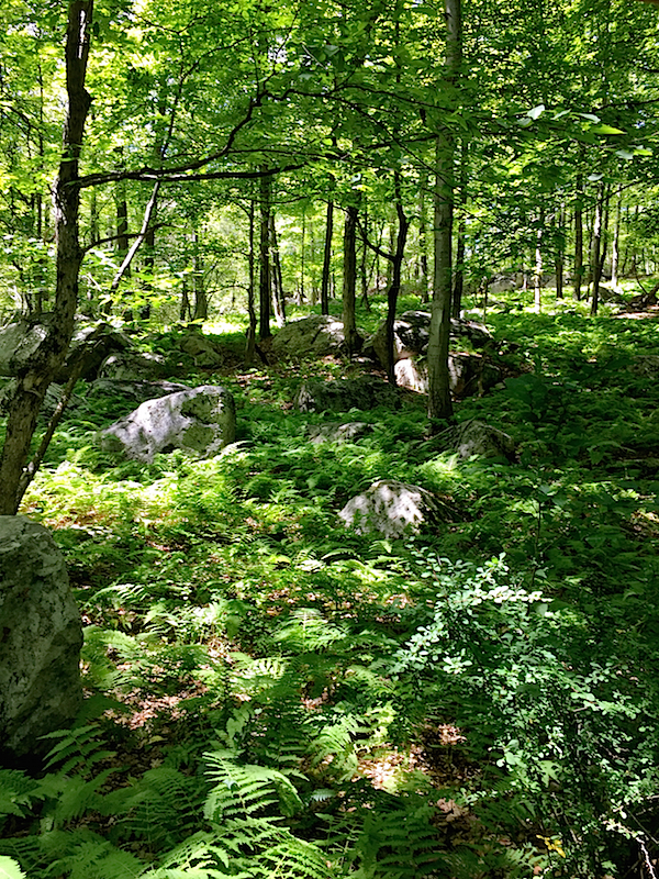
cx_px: 330
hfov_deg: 48.2
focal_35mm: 29
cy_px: 440
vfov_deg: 61.7
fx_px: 736
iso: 40
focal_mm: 4.15
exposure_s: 1/120
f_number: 2.2
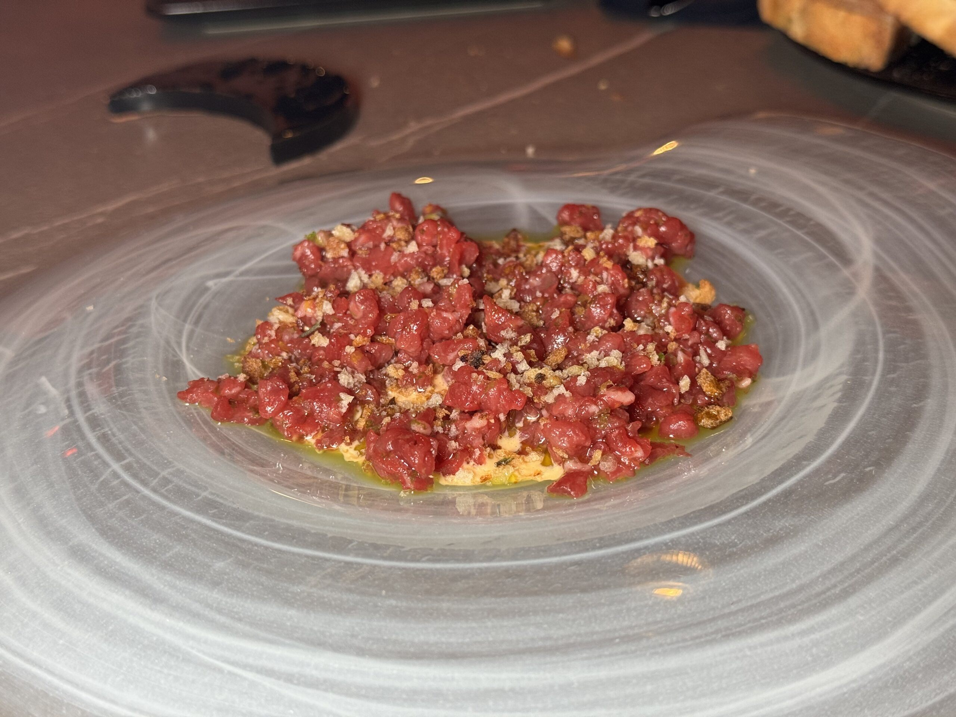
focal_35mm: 48
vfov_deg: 30.3
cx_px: 478
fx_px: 1326
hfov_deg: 39.7
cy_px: 358
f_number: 1.78
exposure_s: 1/50
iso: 80
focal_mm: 6.76
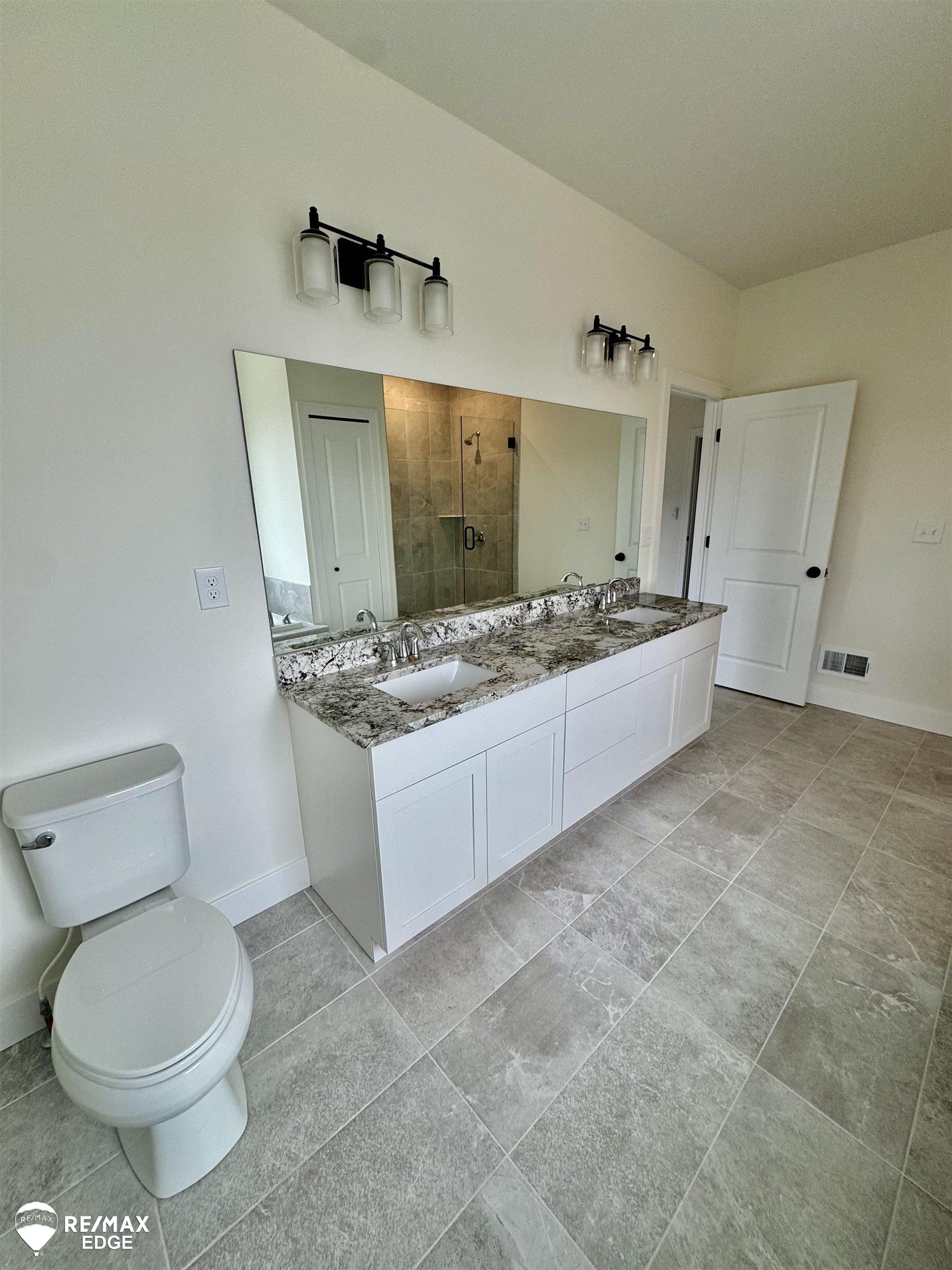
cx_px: 476
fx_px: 513
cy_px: 635
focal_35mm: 14
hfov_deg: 85.7
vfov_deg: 102.1
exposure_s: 1/120
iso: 80
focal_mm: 2.22
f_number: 2.2
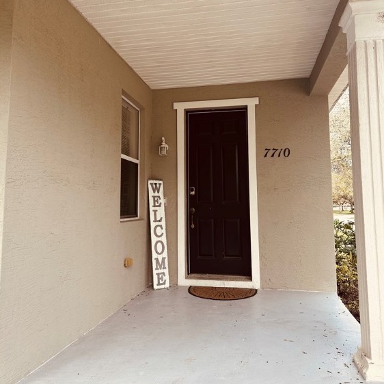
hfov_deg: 55.6
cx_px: 191
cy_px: 164
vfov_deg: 55.4
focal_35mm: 29
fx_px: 364
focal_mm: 6.86
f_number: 1.78
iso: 80
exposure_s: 1/685
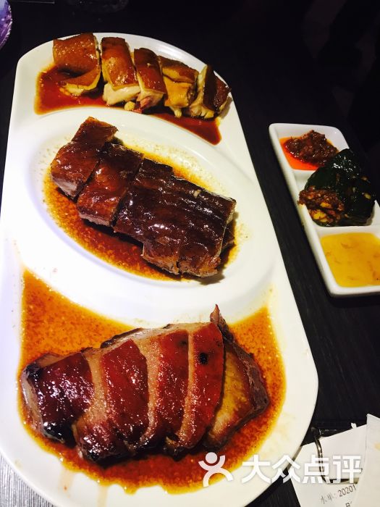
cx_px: 190
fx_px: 410
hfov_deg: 49.7
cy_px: 254
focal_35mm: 28
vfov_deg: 63.4
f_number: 1.8
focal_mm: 3.99
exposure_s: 1/20
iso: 40
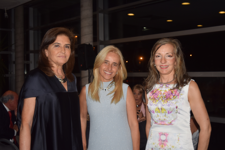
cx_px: 112
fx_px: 291
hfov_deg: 42.3
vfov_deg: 28.9
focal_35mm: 46
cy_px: 75
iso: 100
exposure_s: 1/40
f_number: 4.5
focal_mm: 31
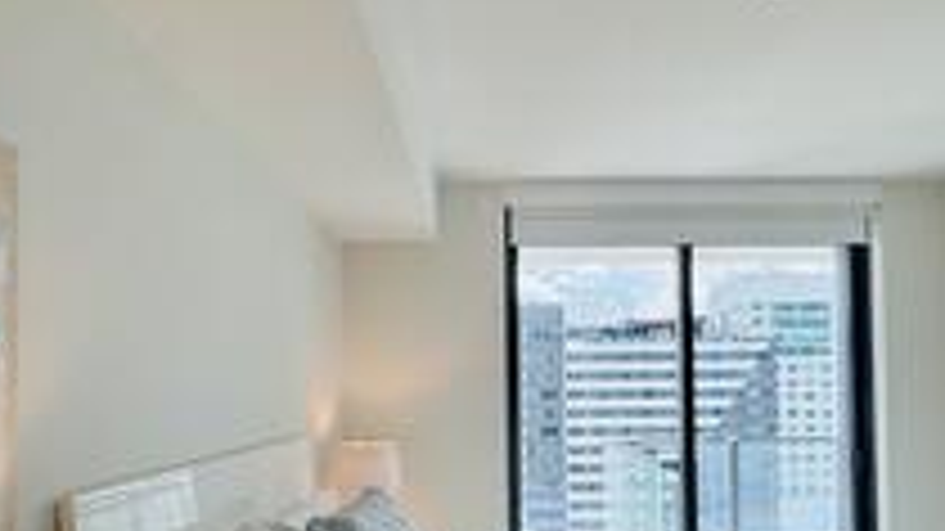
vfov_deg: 39.5
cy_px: 369
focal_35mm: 29
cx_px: 486
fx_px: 726
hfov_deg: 66.1
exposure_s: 1/297
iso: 40
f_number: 2.2
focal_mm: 2.22
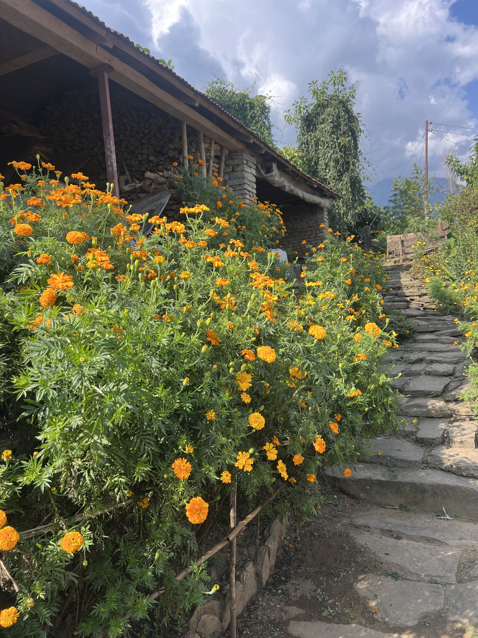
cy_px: 319
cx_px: 239
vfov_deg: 67.3
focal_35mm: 26
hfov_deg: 53.1
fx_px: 479
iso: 50
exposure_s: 1/1019
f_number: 1.5
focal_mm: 5.7
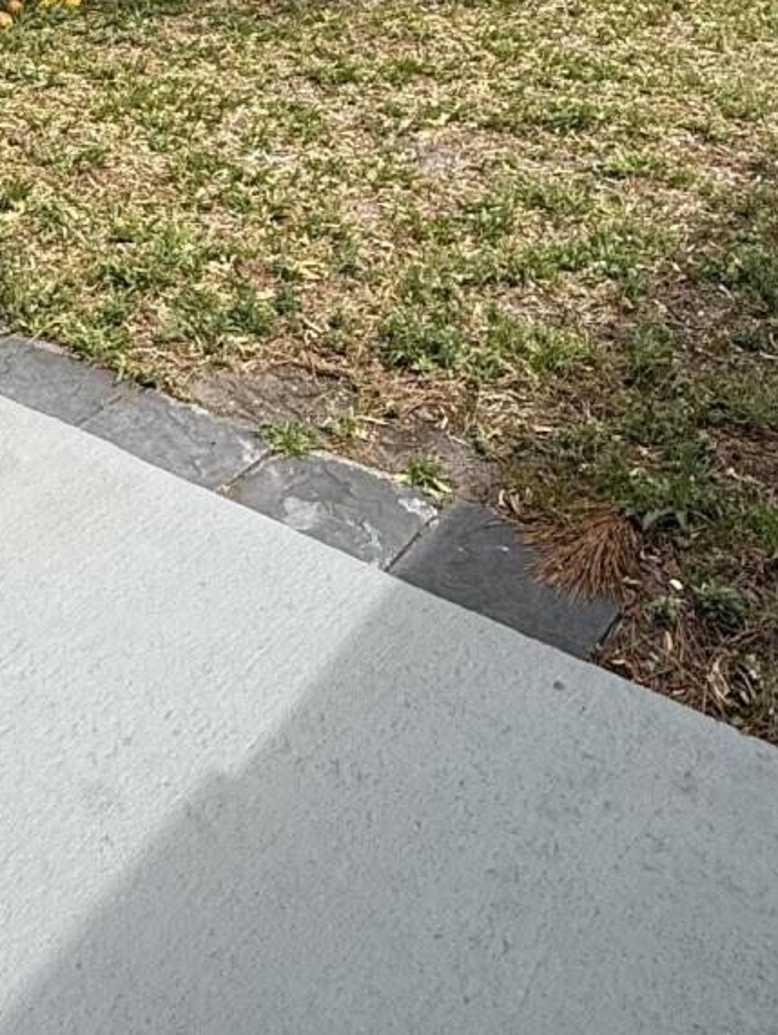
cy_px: -123
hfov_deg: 27.9
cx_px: -2
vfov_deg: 33.5
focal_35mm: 49
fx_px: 1467
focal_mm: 2.22
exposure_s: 1/709
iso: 50
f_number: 2.2
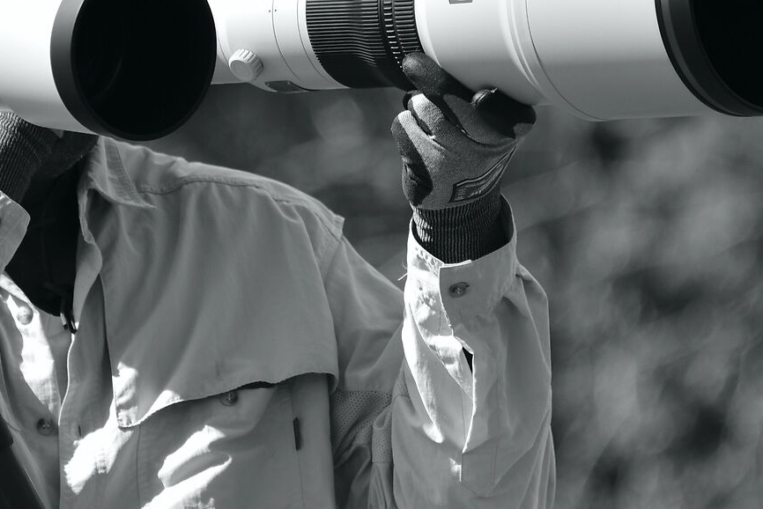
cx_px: 187
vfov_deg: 1.7
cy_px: 167
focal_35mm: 831
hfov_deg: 2.5
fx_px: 17617
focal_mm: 300
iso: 250
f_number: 5.6
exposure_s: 1/1000
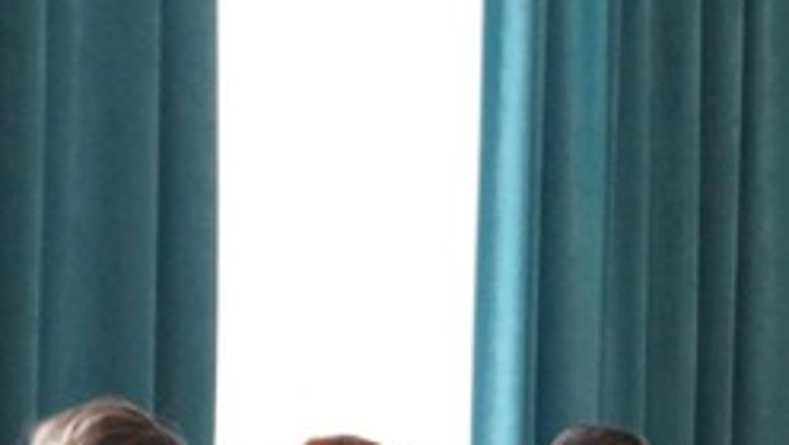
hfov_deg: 6.0
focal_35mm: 356
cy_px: 760
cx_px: 1308
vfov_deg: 3.4
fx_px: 7458
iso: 1600
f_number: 5
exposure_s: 1/100
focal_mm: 55
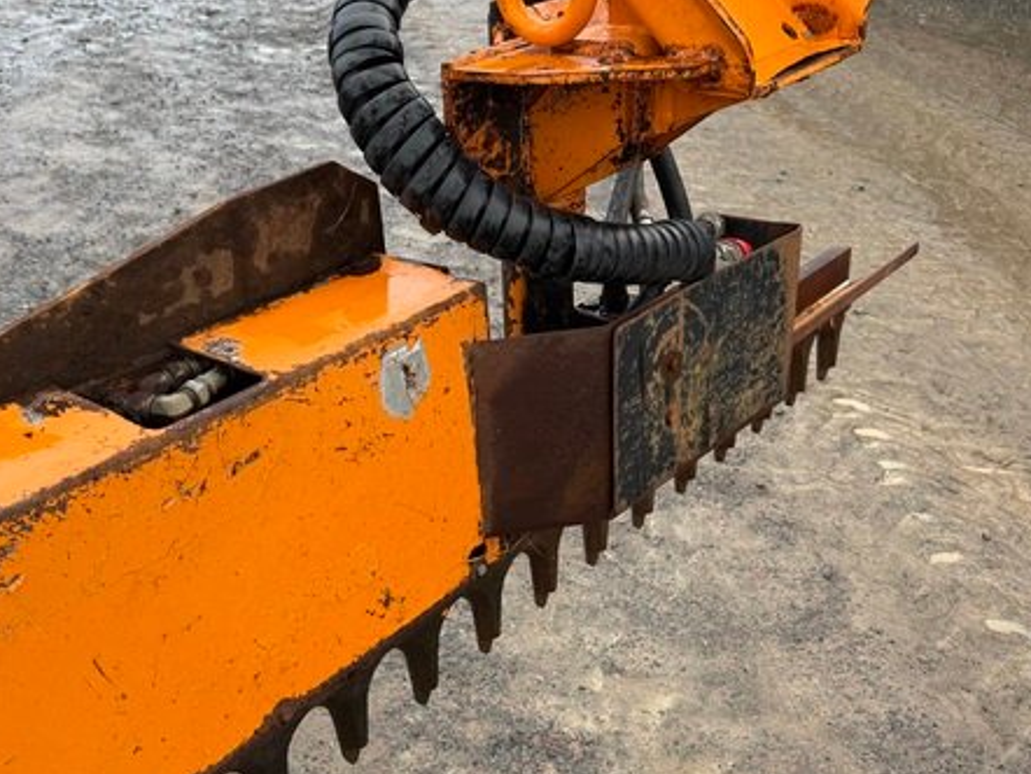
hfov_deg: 48.6
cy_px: 407
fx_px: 1132
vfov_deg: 37.7
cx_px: 399
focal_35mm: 38
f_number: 1.78
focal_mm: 6.76
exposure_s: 1/683
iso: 80
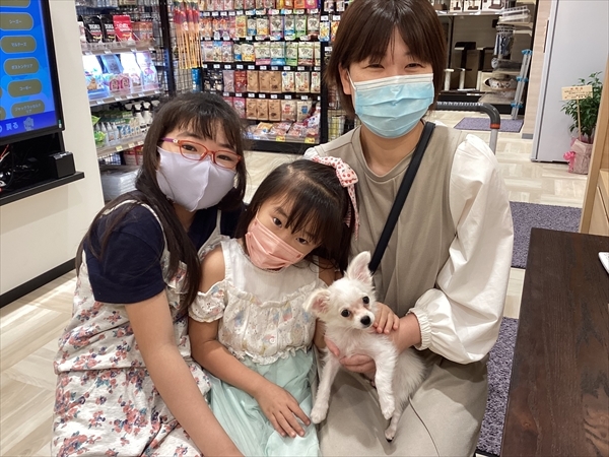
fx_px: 545
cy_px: 228
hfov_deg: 58.4
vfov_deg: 45.4
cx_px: 304
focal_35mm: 31
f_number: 2.4
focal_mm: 3.3
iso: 80
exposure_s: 1/60
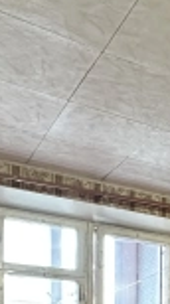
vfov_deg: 29.6
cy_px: 355
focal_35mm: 62
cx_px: 261
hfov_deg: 17.3
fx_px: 500
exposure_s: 1/34
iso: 1250
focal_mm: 2.22
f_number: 2.2
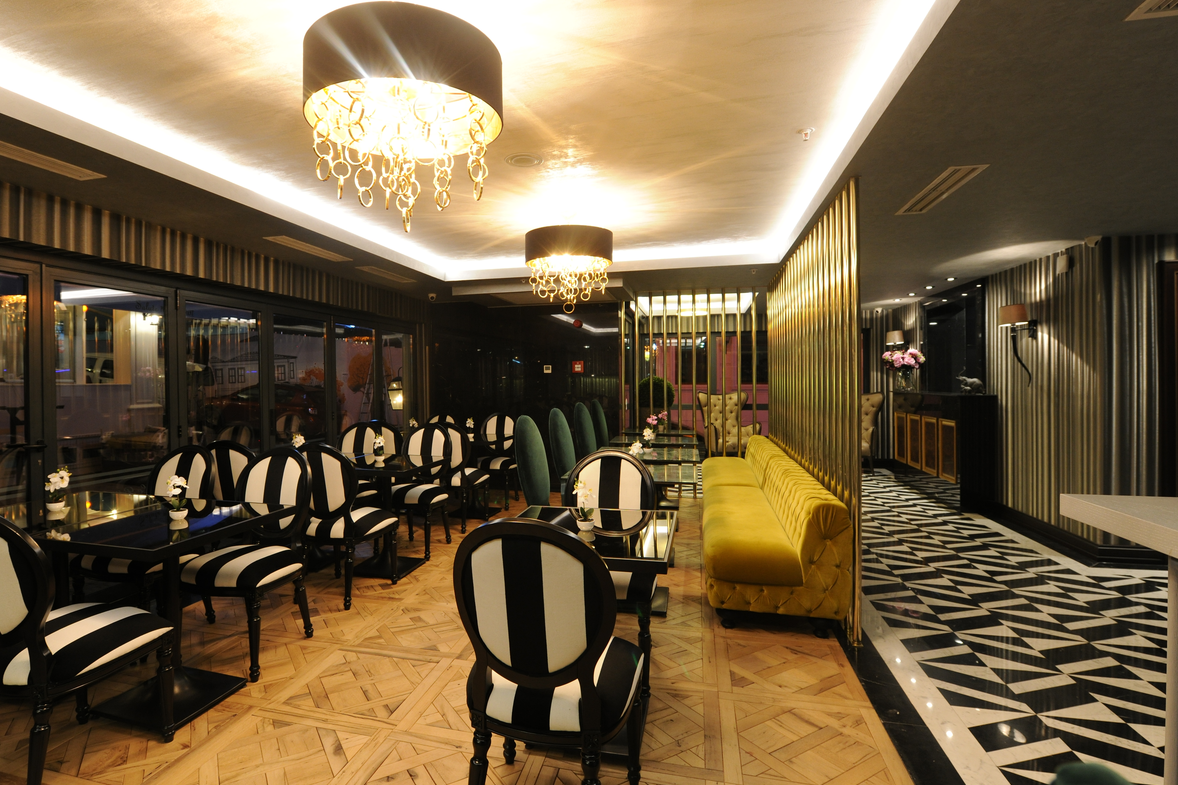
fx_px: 589
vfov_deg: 67.4
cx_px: 528
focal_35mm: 18
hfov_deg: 89.7
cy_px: 378
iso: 640
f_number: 5.6
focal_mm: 14
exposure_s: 1/10
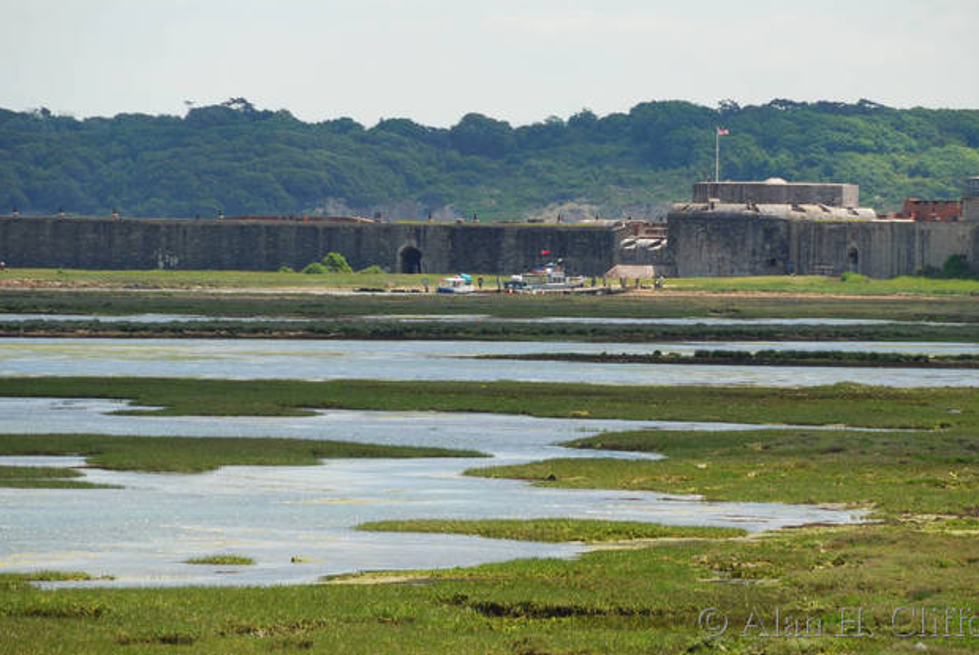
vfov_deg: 4.1
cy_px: 290
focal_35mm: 339
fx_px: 9227
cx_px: 514
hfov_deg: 6.1
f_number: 7.1
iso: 100
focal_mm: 200
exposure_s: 1/250
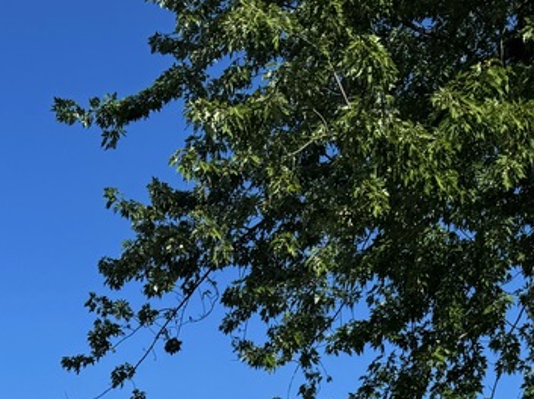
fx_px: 1510
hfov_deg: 19.7
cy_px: 750
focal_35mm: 98
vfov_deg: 13.3
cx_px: 54
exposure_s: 1/4049
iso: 80
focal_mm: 6.76
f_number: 1.78
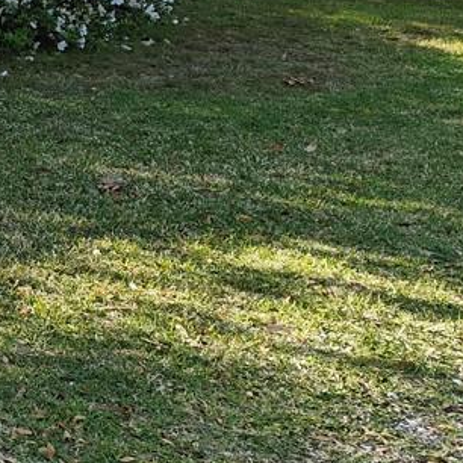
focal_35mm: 111
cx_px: -734
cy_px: -104
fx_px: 1680
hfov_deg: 11.9
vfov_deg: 15.1
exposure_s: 1/1251
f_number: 1.8
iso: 64
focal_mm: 5.59
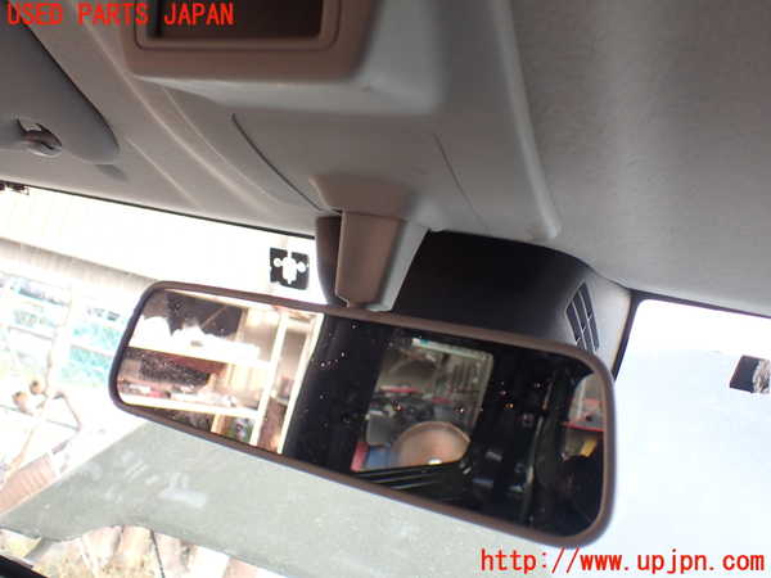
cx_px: 386
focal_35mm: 30
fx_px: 668
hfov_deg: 60.0
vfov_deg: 46.8
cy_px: 289
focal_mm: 5.4
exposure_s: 1/125
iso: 160
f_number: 2.3
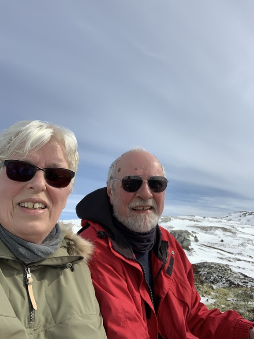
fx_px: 313
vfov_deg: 56.8
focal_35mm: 32
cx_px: 127
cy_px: 170
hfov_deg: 44.2
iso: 16
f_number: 2.2
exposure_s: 1/1399
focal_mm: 2.87
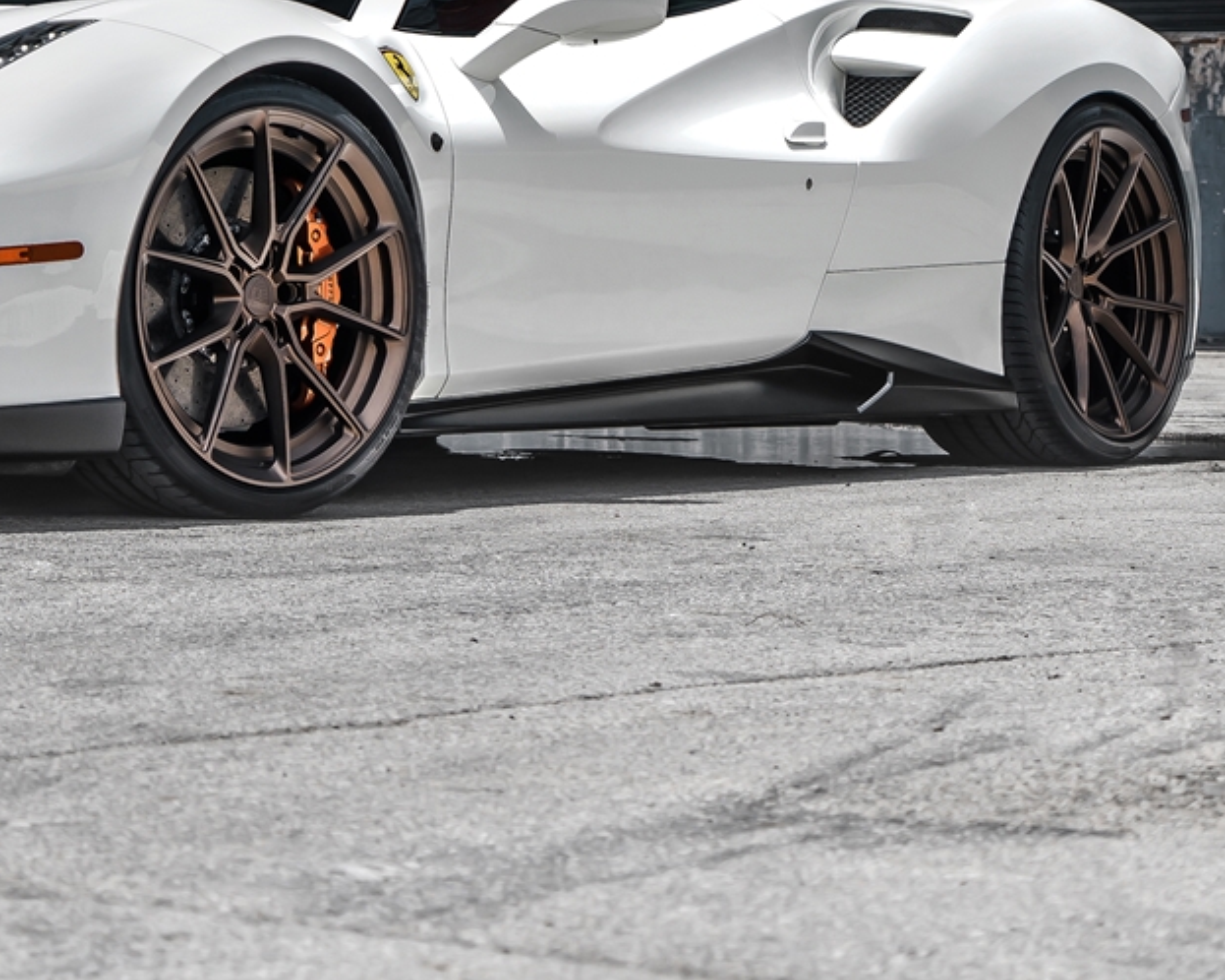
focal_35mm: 136
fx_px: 4929
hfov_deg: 14.1
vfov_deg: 11.1
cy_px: -240
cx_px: 379
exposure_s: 1/125
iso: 100
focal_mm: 47
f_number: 5
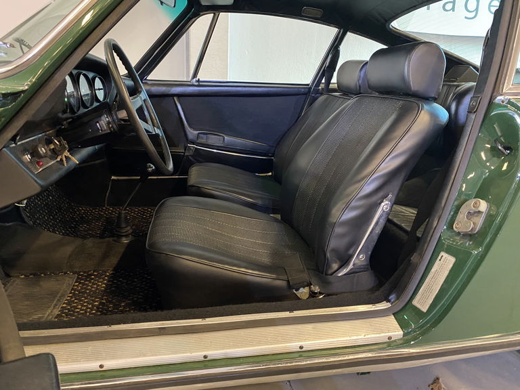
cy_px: 195
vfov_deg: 53.1
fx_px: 391
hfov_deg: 67.3
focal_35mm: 26
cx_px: 260
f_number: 1.8
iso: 500
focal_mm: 4.25
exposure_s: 1/25
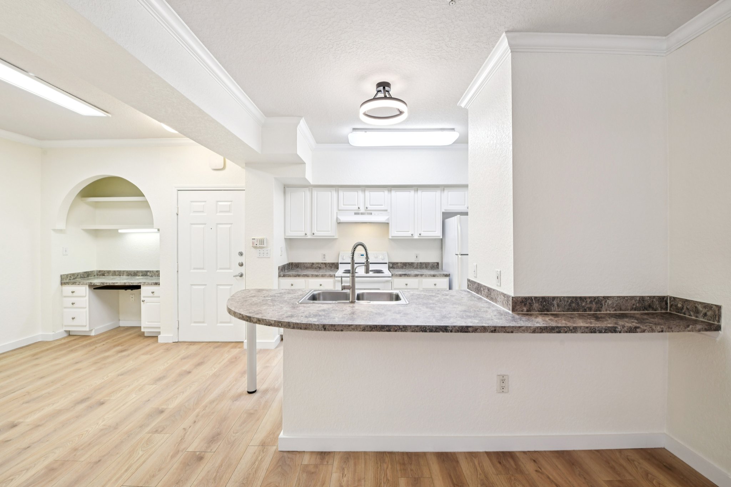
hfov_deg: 104.3
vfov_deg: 81.2
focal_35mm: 14
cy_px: 244
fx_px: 284
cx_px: 366
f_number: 8
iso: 400
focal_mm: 14
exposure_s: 1/15
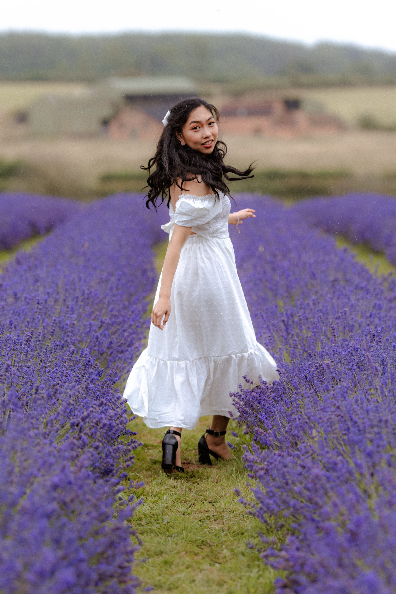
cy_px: 297
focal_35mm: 135
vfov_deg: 15.2
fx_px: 2227
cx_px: 198
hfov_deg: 10.2
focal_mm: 135
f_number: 2.8
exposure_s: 1/400
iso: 100
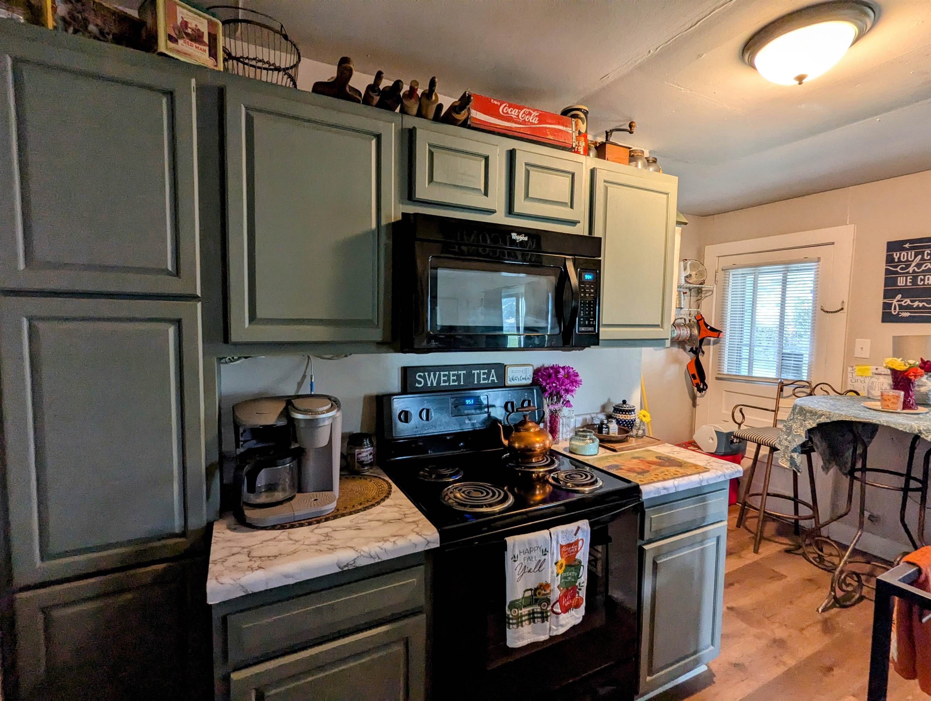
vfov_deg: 78.2
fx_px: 431
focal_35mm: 16
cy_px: 350
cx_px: 466
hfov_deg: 94.4
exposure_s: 1/24
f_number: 2.2
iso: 188
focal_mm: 2.35
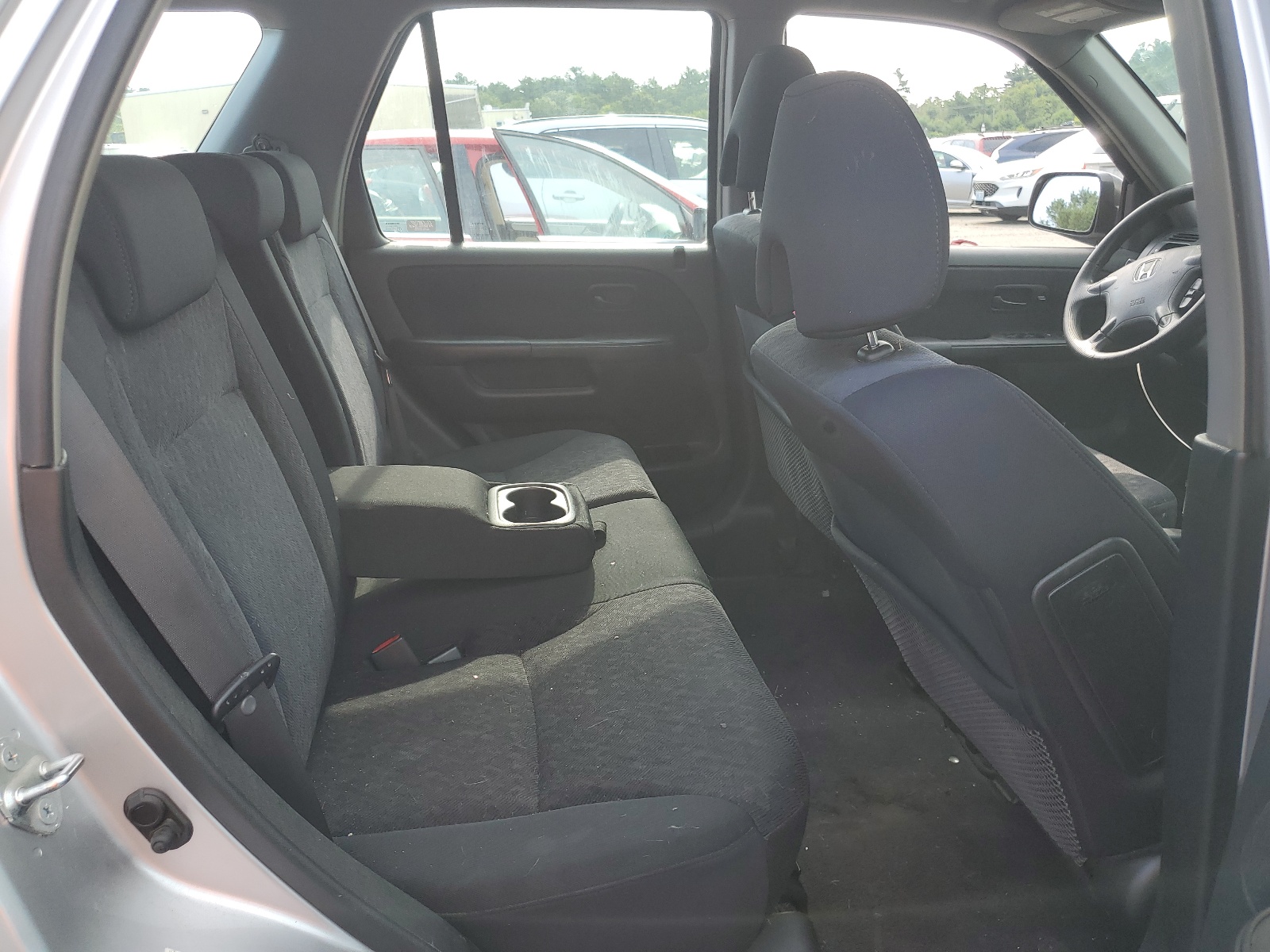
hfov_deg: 67.3
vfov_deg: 53.1
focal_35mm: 26
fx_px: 954
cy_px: 476
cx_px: 635
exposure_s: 1/435
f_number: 1.5
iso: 50
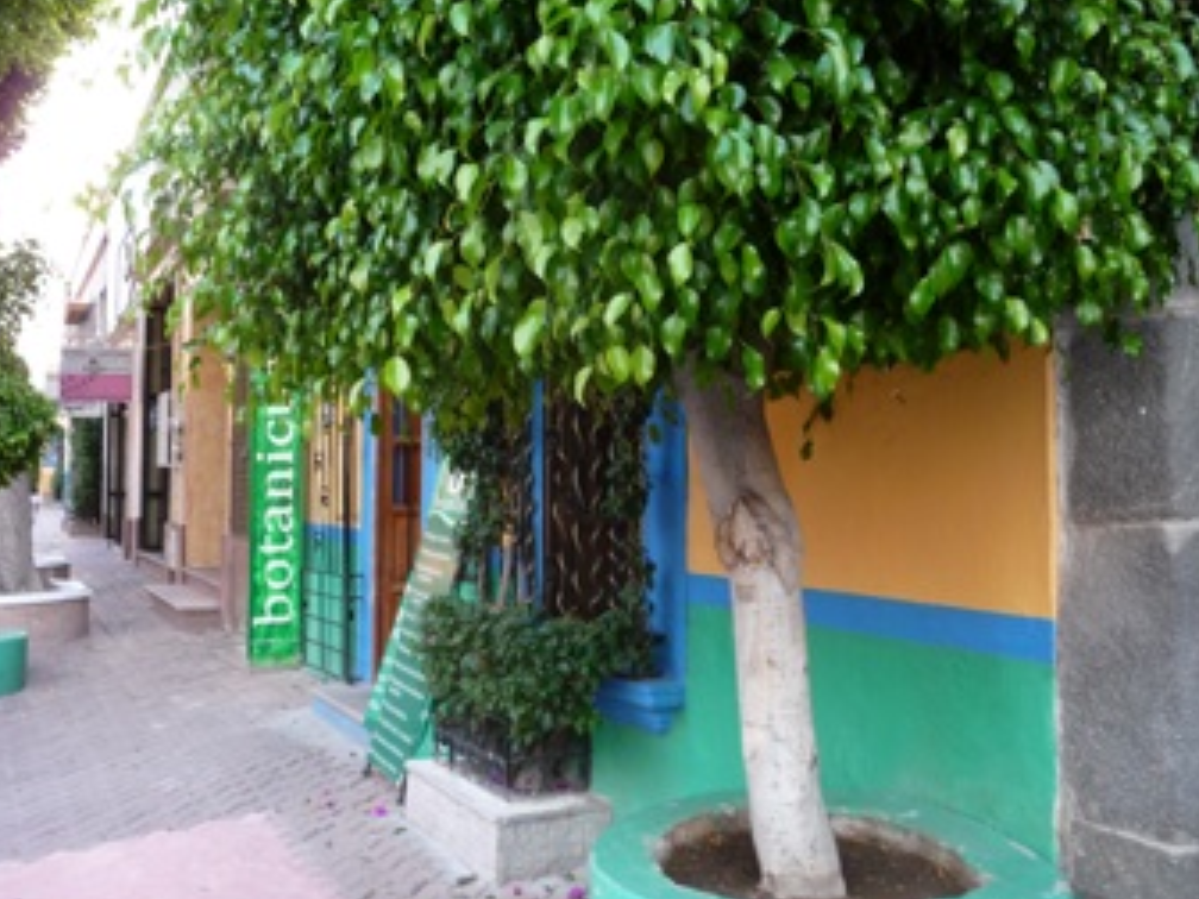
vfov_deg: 44.2
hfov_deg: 56.7
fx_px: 1108
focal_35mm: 32
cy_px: 439
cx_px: 535
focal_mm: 4.7
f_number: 3.3
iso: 250
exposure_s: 1/30
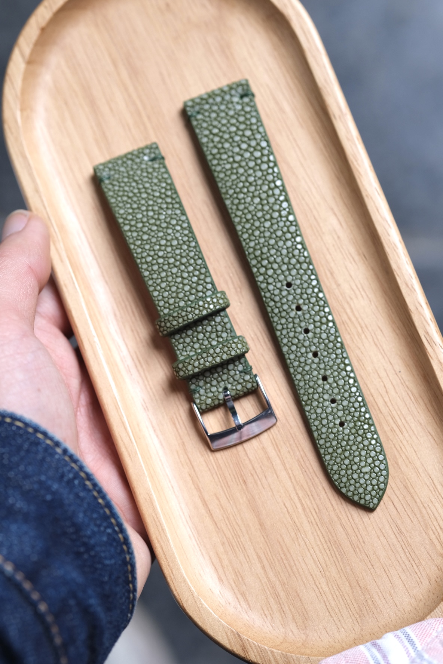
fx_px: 1661
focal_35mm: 90
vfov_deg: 22.6
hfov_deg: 15.2
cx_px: 222
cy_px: 332
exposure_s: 1/80
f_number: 4.5
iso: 160
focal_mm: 60
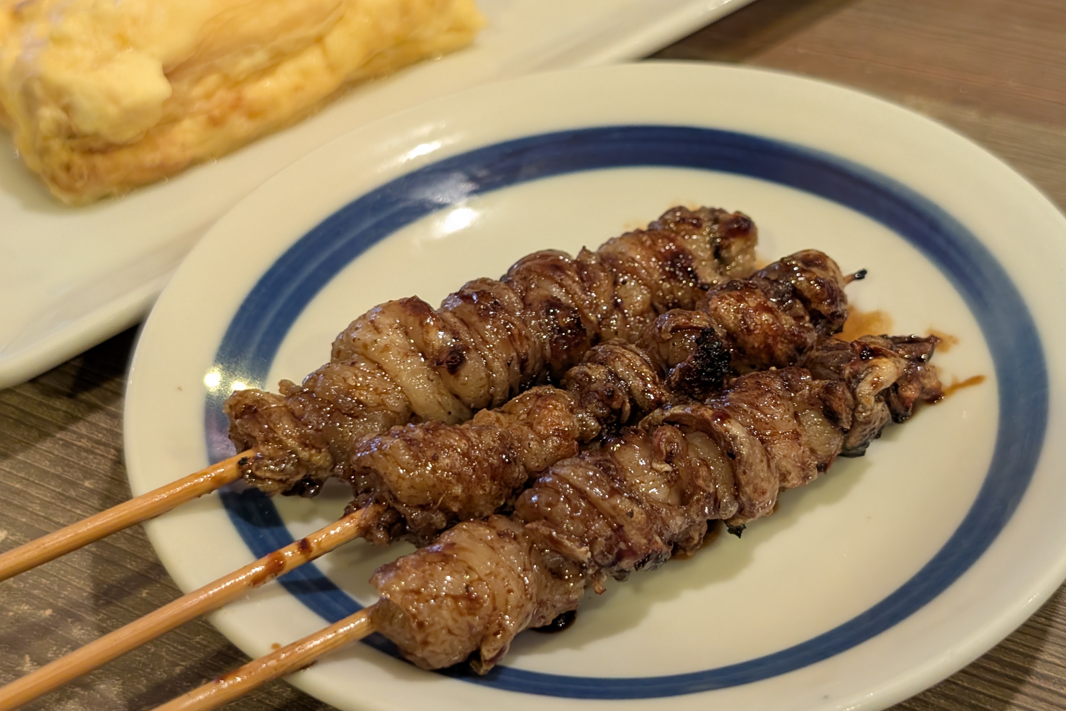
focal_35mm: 52
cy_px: 335
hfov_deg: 38.2
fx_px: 1540
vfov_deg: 26.0
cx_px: 524
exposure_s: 1/40
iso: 395
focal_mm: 6.9
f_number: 1.68
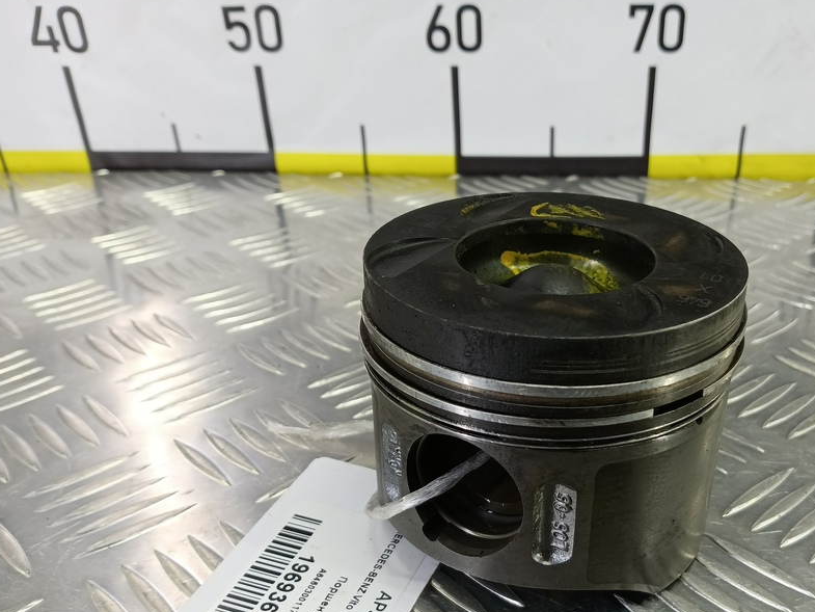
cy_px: 393
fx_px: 706
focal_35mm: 30
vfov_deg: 46.3
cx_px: 523
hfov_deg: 59.0
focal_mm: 4.11
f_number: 1.6
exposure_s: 1/50
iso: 146
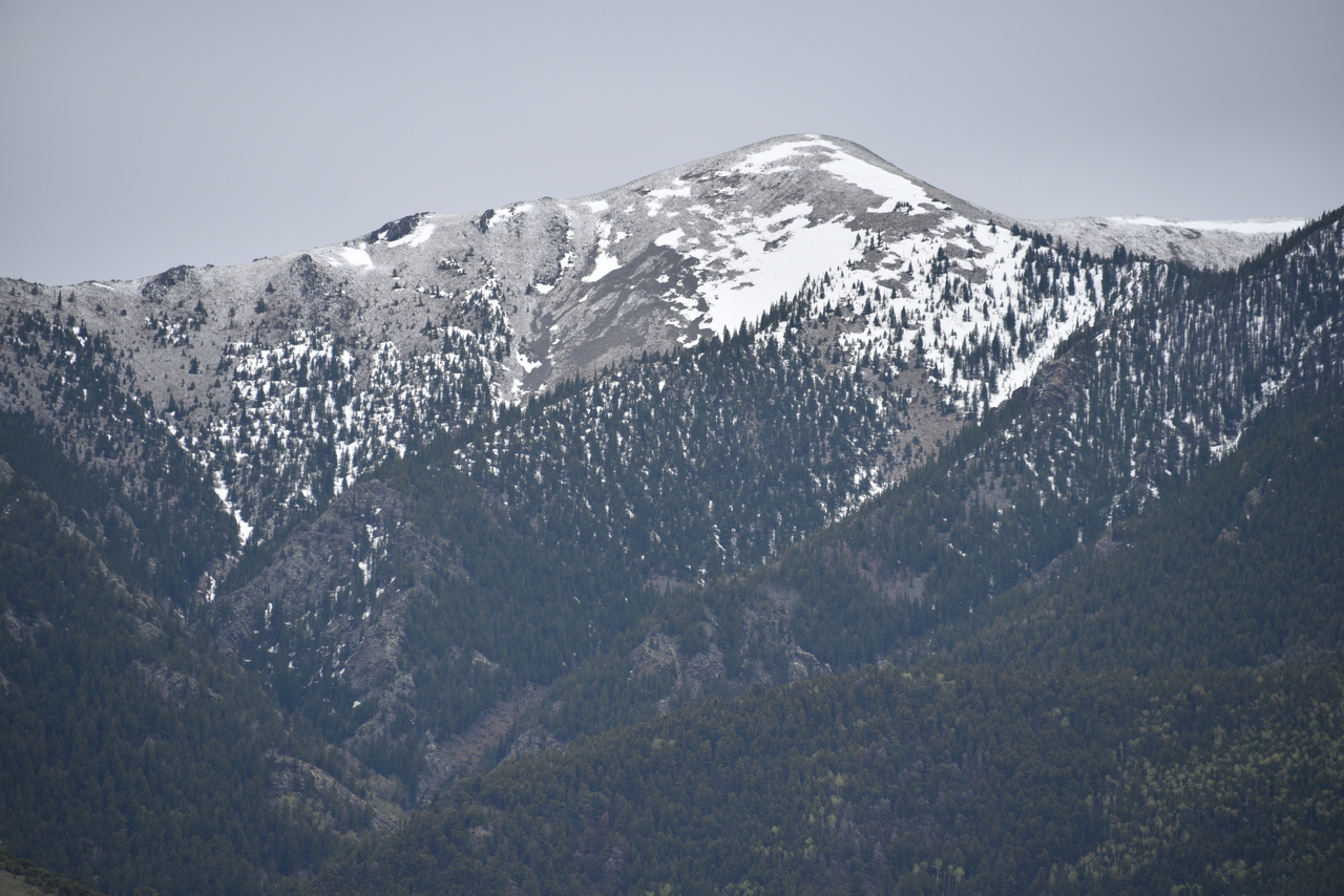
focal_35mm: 250
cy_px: 448
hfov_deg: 8.2
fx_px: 9335
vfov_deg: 5.5
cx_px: 672
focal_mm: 250
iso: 100
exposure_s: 1/500
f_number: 7.1
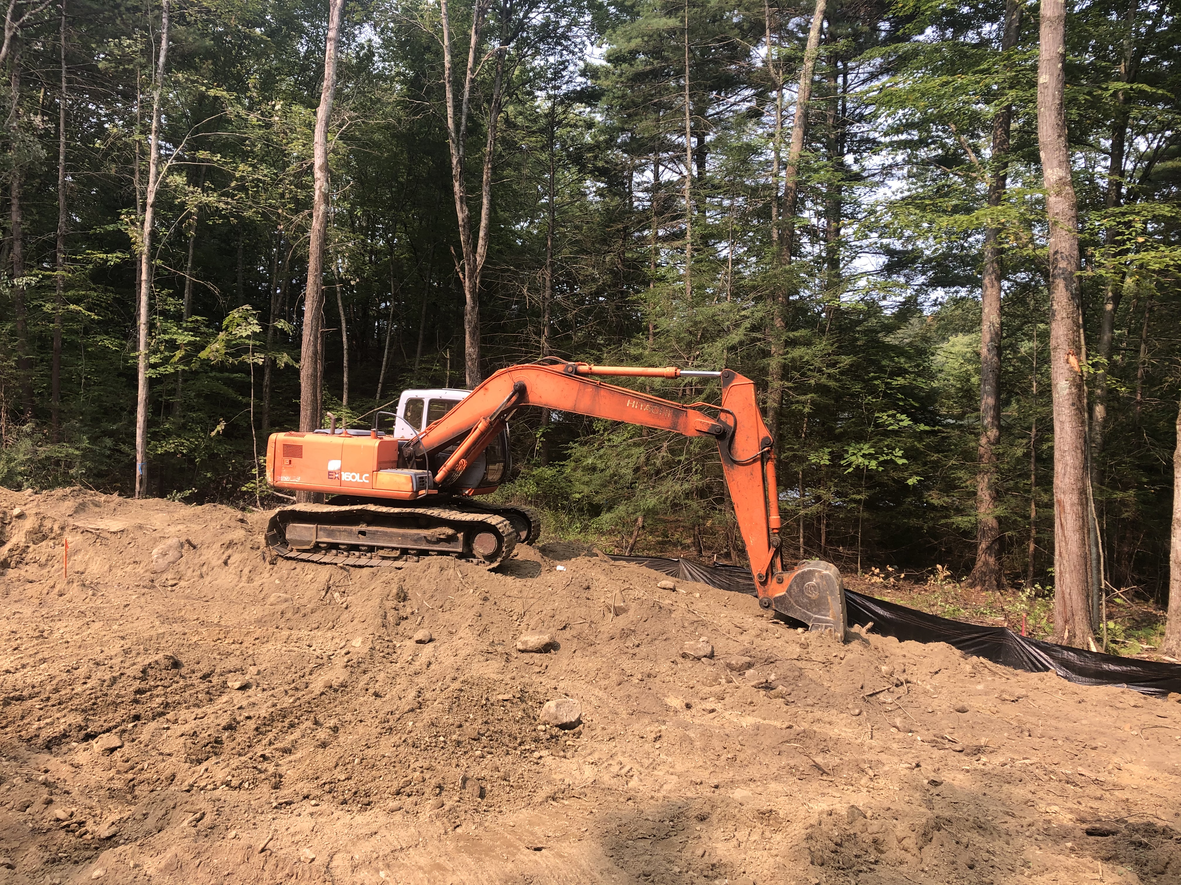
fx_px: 955
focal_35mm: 28
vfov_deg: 49.7
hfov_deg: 63.4
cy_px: 442
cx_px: 590
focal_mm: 3.99
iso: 20
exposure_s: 1/448
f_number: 1.8
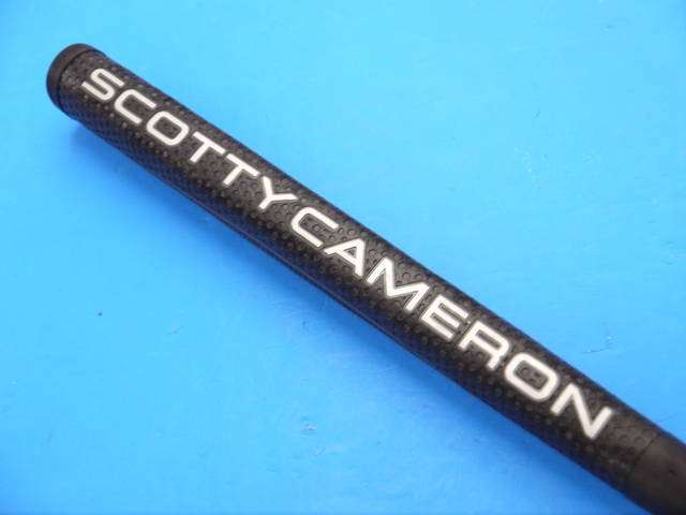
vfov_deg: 20.4
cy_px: 258
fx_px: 1427
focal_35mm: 72
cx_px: 343
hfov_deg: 27.0
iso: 800
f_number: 5.3
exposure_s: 1/100
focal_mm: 36
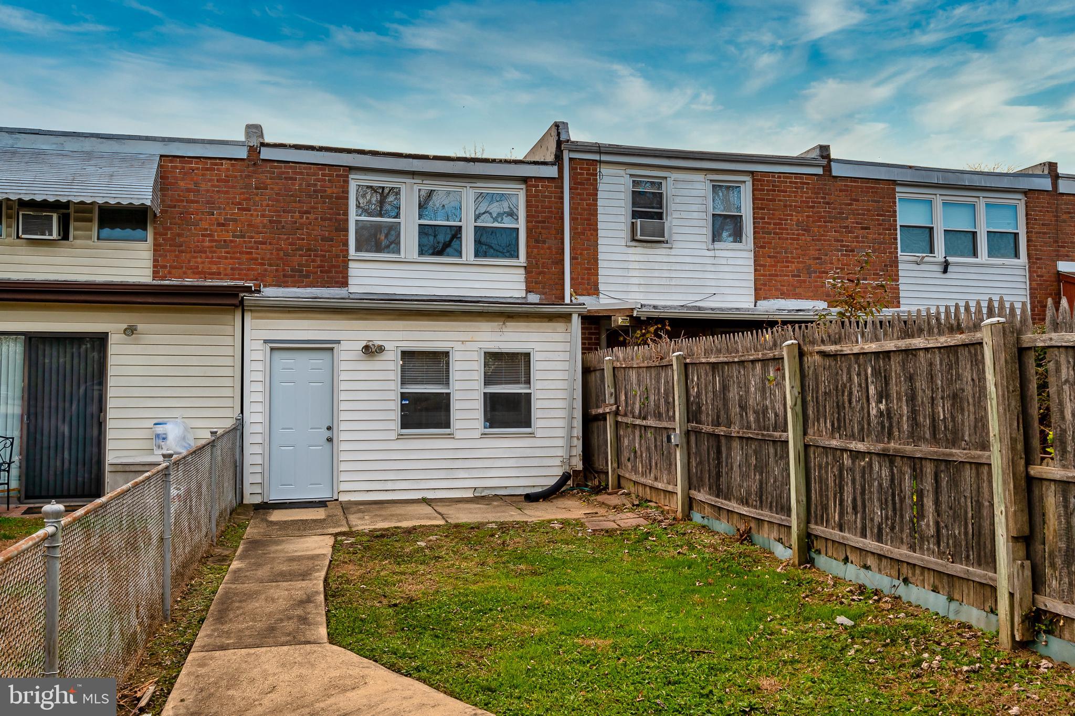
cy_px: 358
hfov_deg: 61.9
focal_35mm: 30
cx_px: 538
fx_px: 895
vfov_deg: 43.6
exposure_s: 1/250
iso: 320
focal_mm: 30
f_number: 11
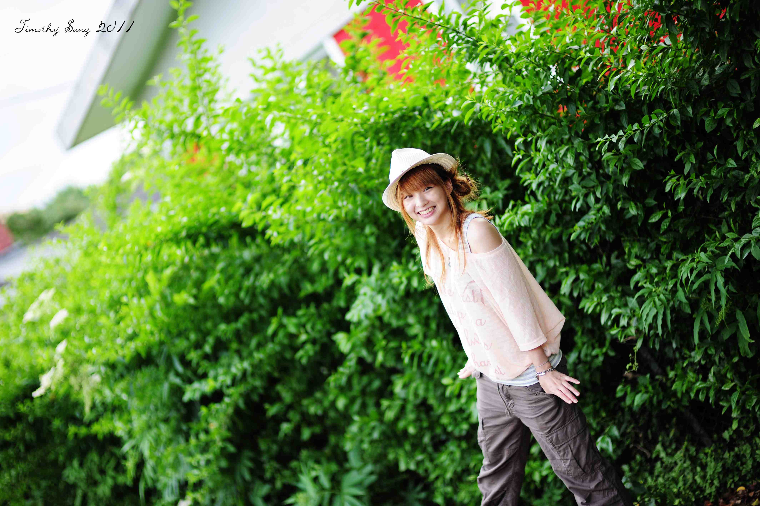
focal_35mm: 85
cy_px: 253
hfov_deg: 23.9
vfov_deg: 16.1
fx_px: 1793
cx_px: 380
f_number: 1.4
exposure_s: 1/640
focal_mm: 85
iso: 200
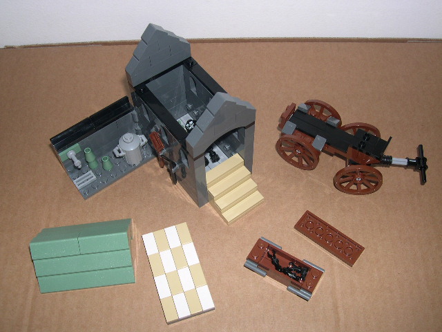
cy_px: 166
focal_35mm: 38
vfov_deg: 37.7
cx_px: 221
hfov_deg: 49.0
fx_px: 485
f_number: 7.6
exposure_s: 1/60
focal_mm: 8
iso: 100
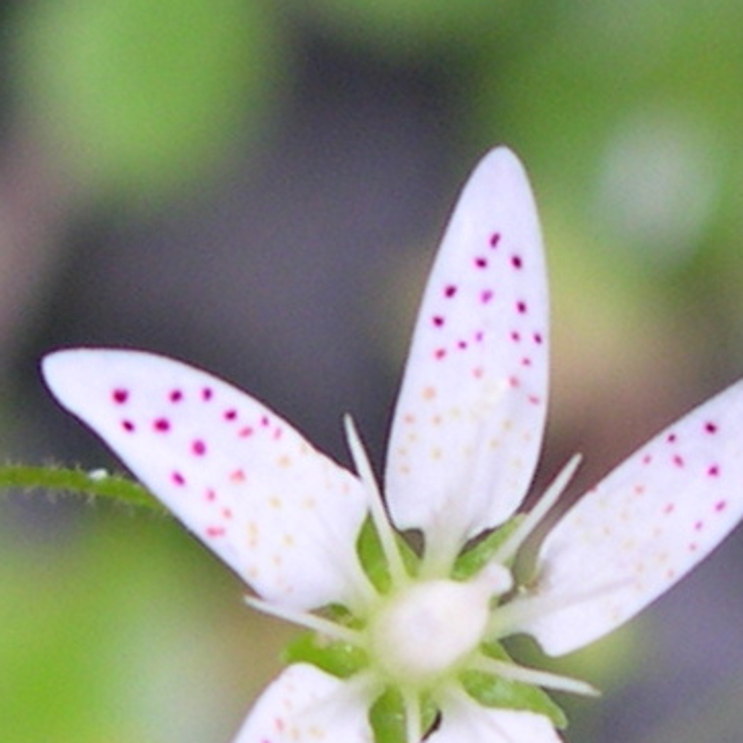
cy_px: 616
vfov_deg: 23.0
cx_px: 409
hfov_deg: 23.4
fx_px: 1797
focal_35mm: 74
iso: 100
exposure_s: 1/88
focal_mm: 8
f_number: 2.8
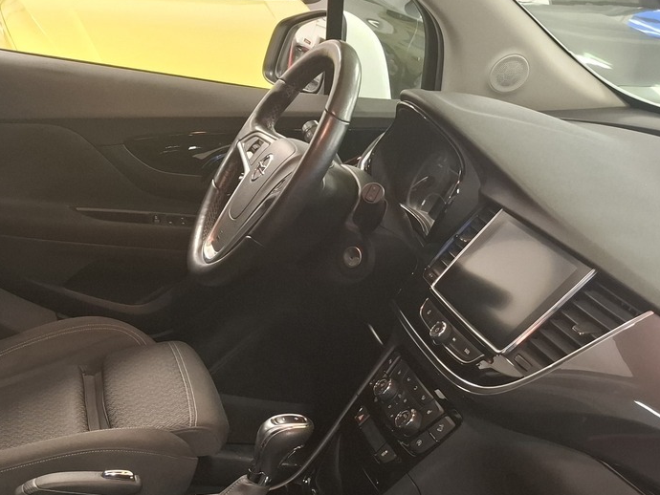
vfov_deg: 29.5
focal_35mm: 48
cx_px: 57
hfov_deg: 36.9
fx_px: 916
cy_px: 406
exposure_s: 1/25
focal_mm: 5.54
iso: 640
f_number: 1.8
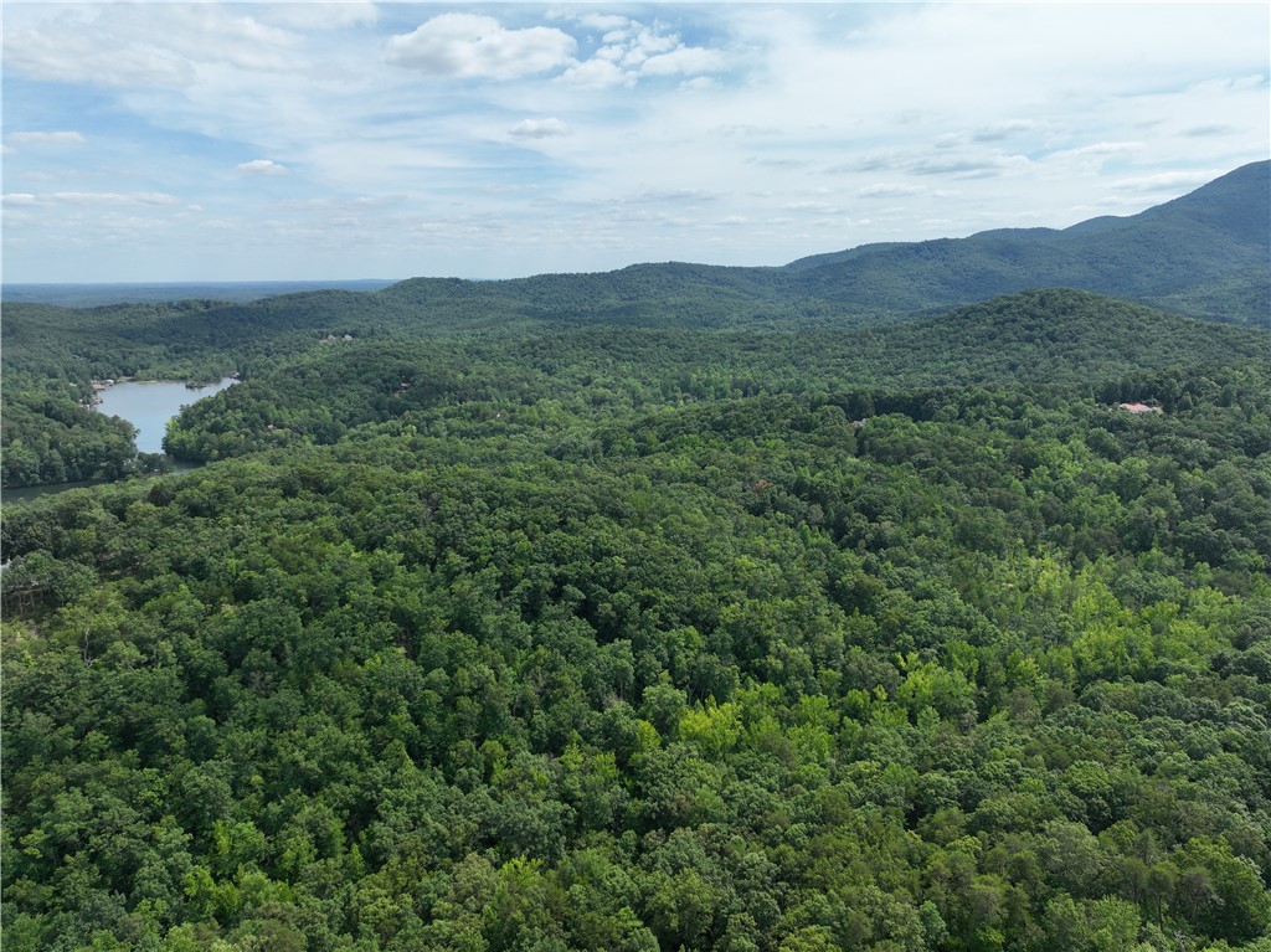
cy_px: 476
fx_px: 881
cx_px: 636
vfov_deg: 56.8
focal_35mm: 24
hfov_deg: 71.6
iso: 130
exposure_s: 1/320
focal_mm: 12.29
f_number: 2.8
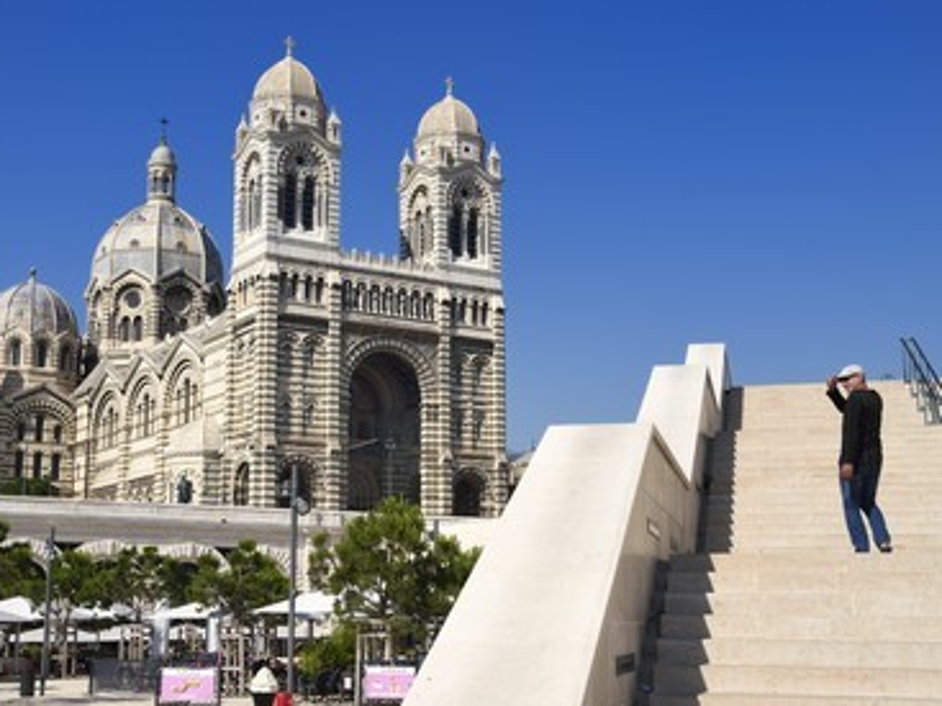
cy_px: 354
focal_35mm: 44
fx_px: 1197
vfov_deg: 32.9
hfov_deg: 42.9
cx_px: 502
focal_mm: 40
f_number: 18
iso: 200
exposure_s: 1/200
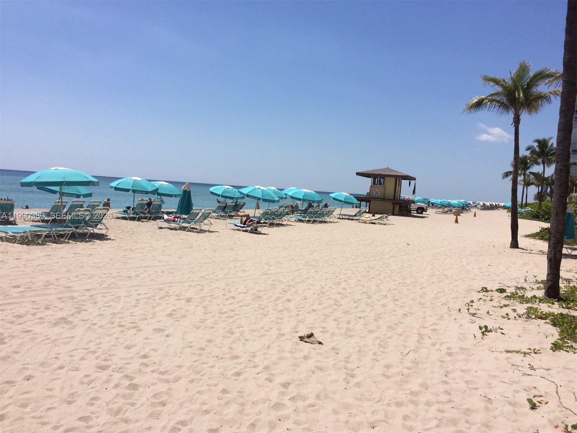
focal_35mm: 29
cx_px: 288
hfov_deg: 61.7
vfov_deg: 48.2
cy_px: 216
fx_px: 483
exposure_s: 1/5128
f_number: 2.2
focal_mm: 4.15
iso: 32
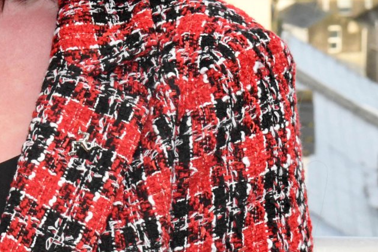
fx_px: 2551
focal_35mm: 243
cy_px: -122
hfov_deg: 8.4
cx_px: 6
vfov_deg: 5.6
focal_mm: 50
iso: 2000
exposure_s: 1/250
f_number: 13
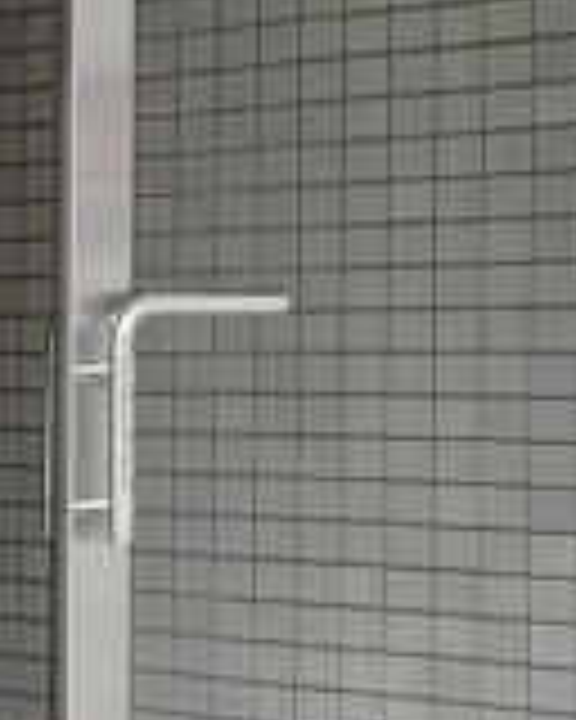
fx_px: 4496
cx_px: 981
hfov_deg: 7.2
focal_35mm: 211
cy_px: 268
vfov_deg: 9.2
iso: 800
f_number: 9
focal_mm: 24
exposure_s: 1/50
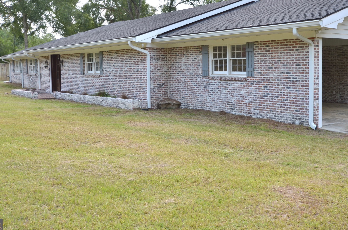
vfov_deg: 30.9
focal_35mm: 43
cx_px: 185
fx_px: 415
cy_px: 84
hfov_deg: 45.5
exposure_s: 1/20
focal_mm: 22
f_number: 9
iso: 100
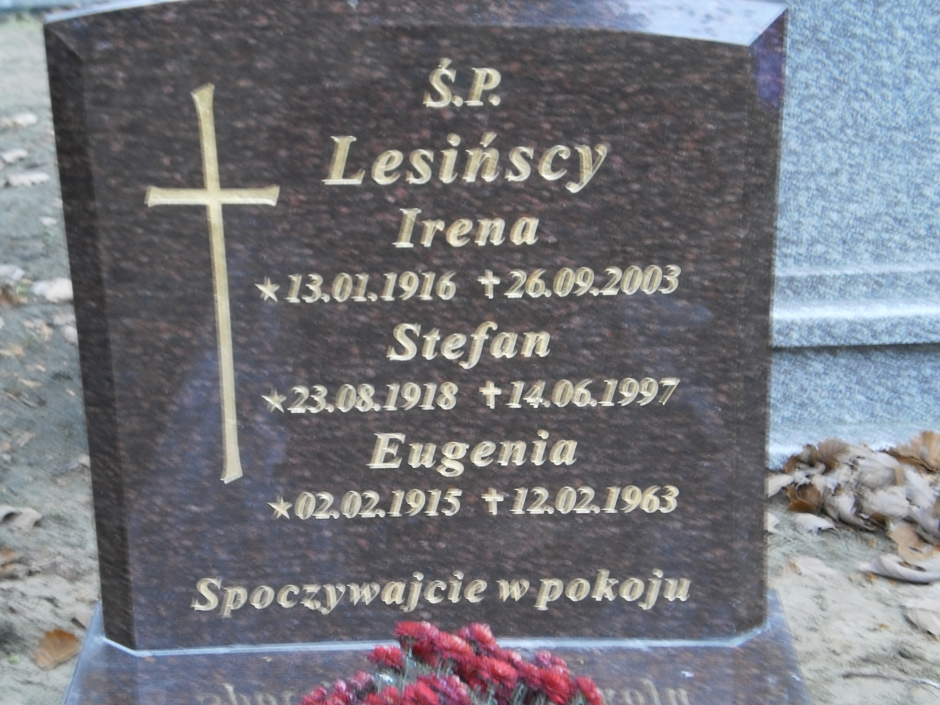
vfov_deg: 18.0
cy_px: 352
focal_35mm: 82
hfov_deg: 23.8
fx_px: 2227
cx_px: 470
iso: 125
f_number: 5.1
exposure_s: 1/6
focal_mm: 14.3
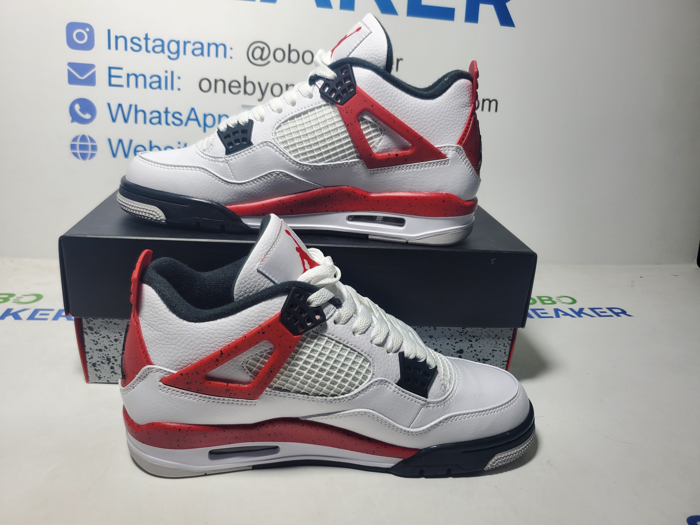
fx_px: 526
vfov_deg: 53.1
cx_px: 350
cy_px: 262
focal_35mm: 26
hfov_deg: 67.3
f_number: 1.5
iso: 50
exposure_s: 1/421
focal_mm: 4.3
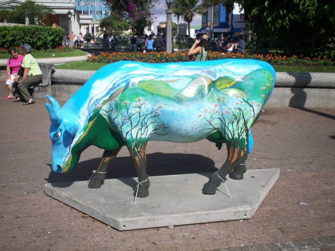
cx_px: 168
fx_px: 348
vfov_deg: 39.6
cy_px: 126
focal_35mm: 36
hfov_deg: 51.4
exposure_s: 1/767
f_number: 4.5
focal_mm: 6
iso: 100
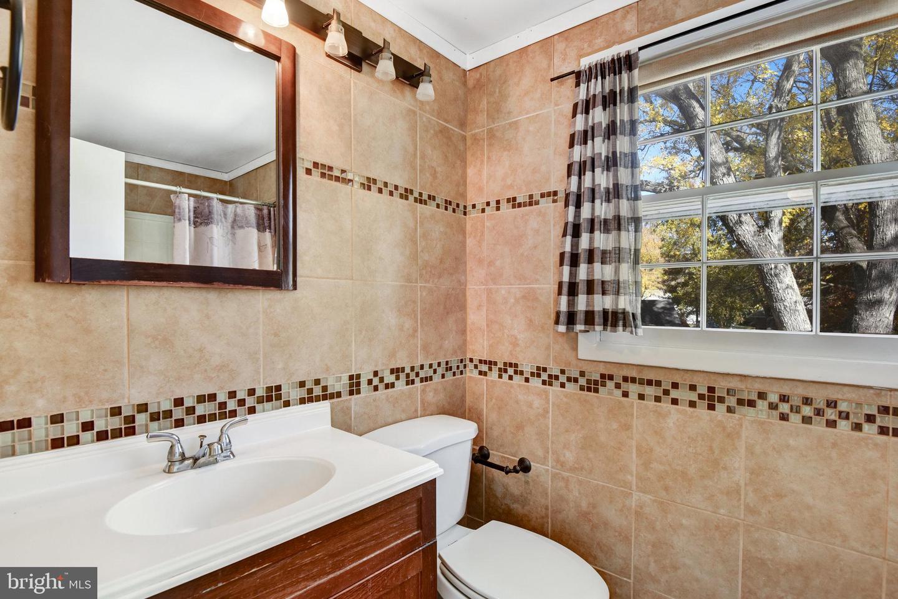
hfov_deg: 93.3
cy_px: 300
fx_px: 424
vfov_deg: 70.5
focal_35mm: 17
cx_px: 449
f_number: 8
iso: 400
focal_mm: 17
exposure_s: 1/25
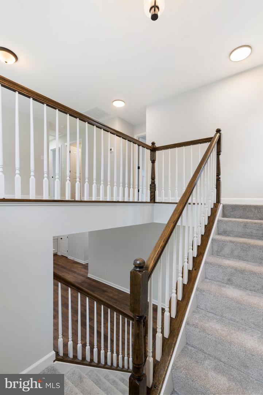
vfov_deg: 96.7
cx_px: 132
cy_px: 198
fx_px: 175
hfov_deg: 73.8
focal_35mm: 16
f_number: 10
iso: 640
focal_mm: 16
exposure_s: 1/8
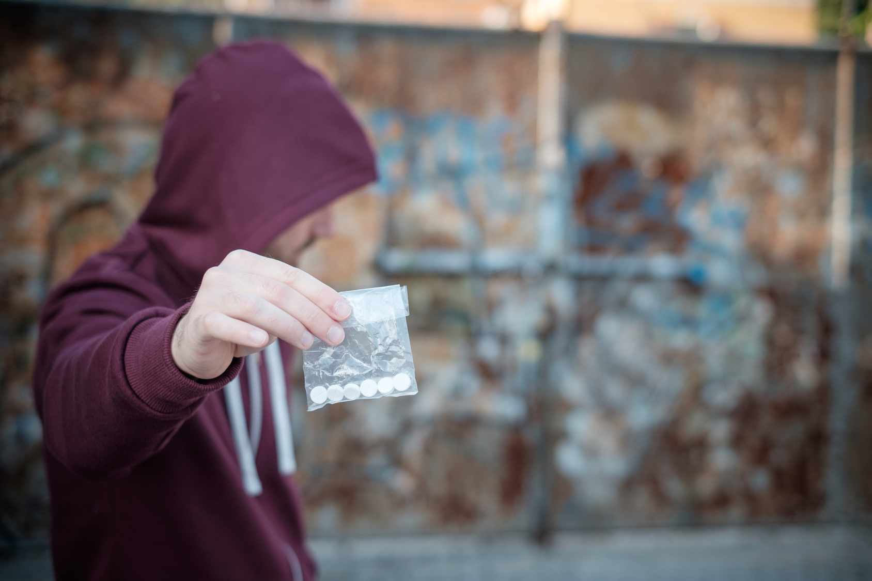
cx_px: 436
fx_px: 1284
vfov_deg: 25.5
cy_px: 290
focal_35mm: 53
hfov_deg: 37.5
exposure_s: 1/800
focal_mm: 35
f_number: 2
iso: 200
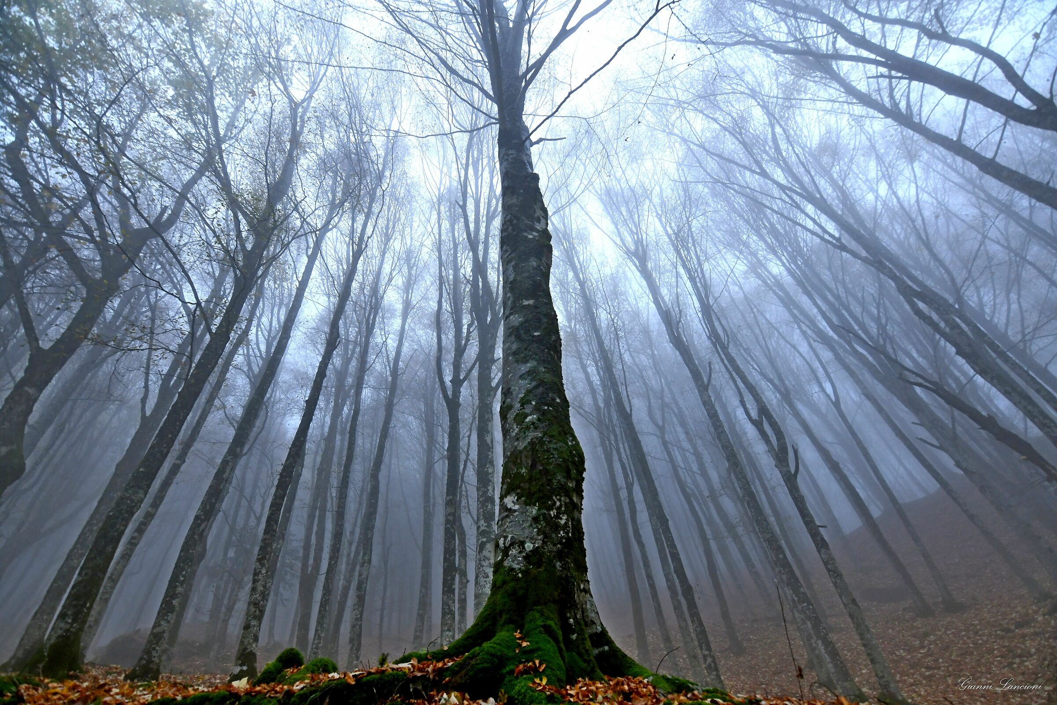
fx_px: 484
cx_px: 528
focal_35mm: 16
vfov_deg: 72.1
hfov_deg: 95.0
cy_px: 352
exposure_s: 1/50
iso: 1000
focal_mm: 11
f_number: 3.5
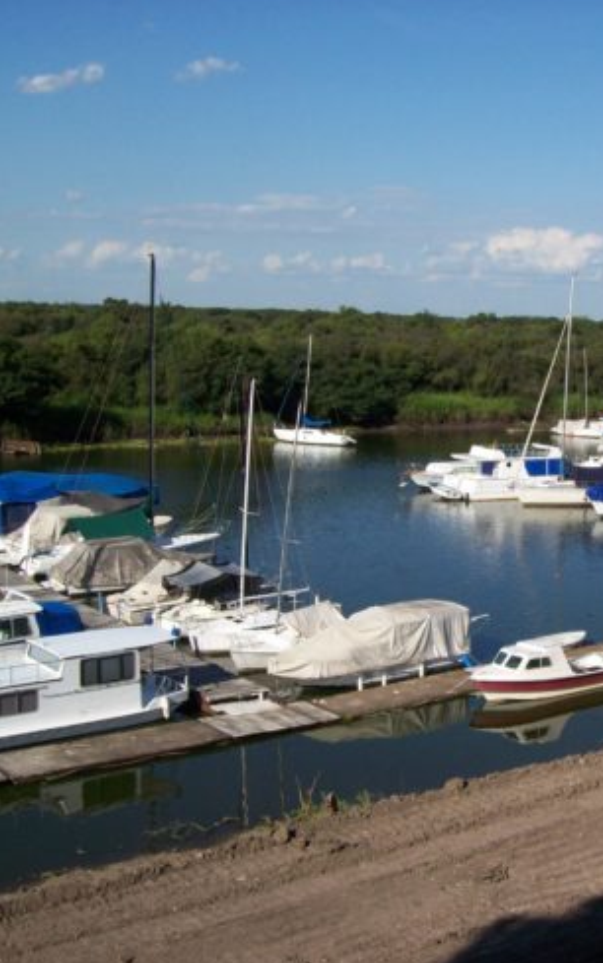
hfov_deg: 24.3
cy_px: 490
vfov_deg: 38.9
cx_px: 527
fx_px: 1366
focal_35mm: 52
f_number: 4.8
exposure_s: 1/832
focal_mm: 6
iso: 80
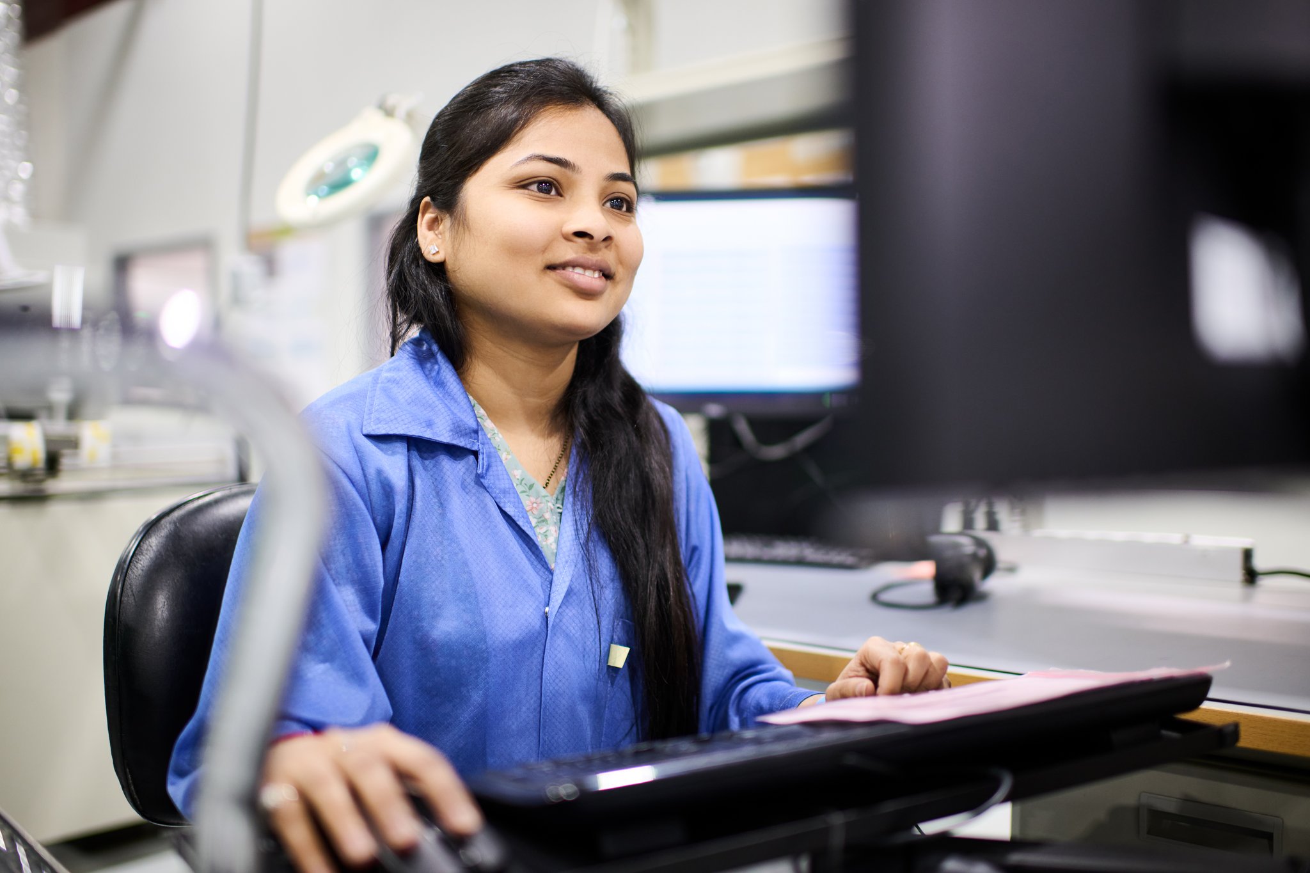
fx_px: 1273
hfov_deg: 54.4
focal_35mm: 35
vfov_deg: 37.8
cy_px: 436
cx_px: 655
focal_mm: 35
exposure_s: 1/320
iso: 640
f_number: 1.4
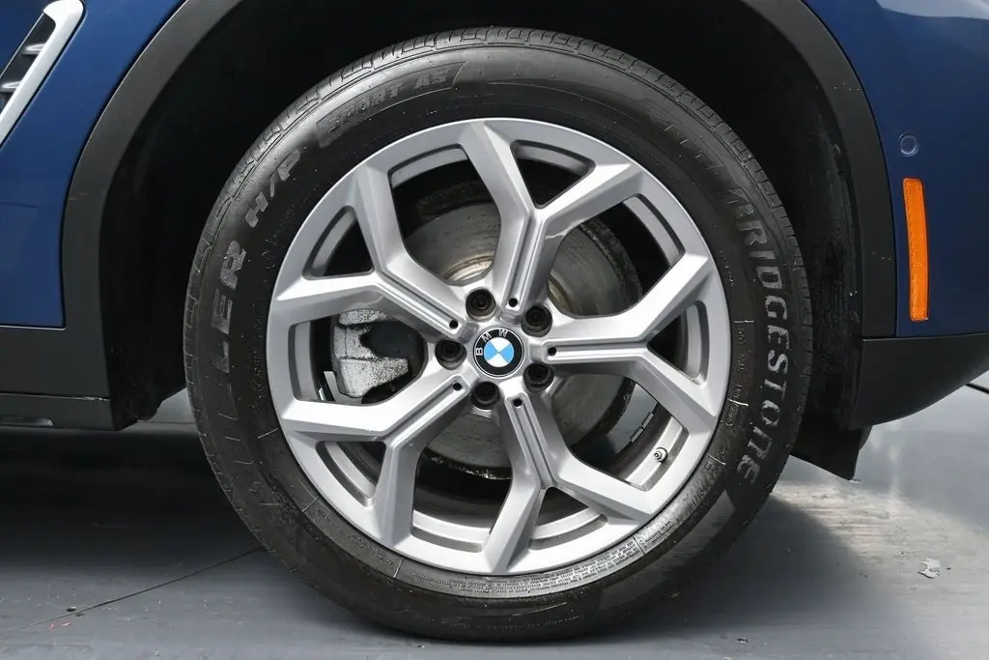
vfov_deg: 35.5
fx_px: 1030
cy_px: 330
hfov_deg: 51.3
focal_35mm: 38
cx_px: 494
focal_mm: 25
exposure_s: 1/125
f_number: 4.2
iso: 1100
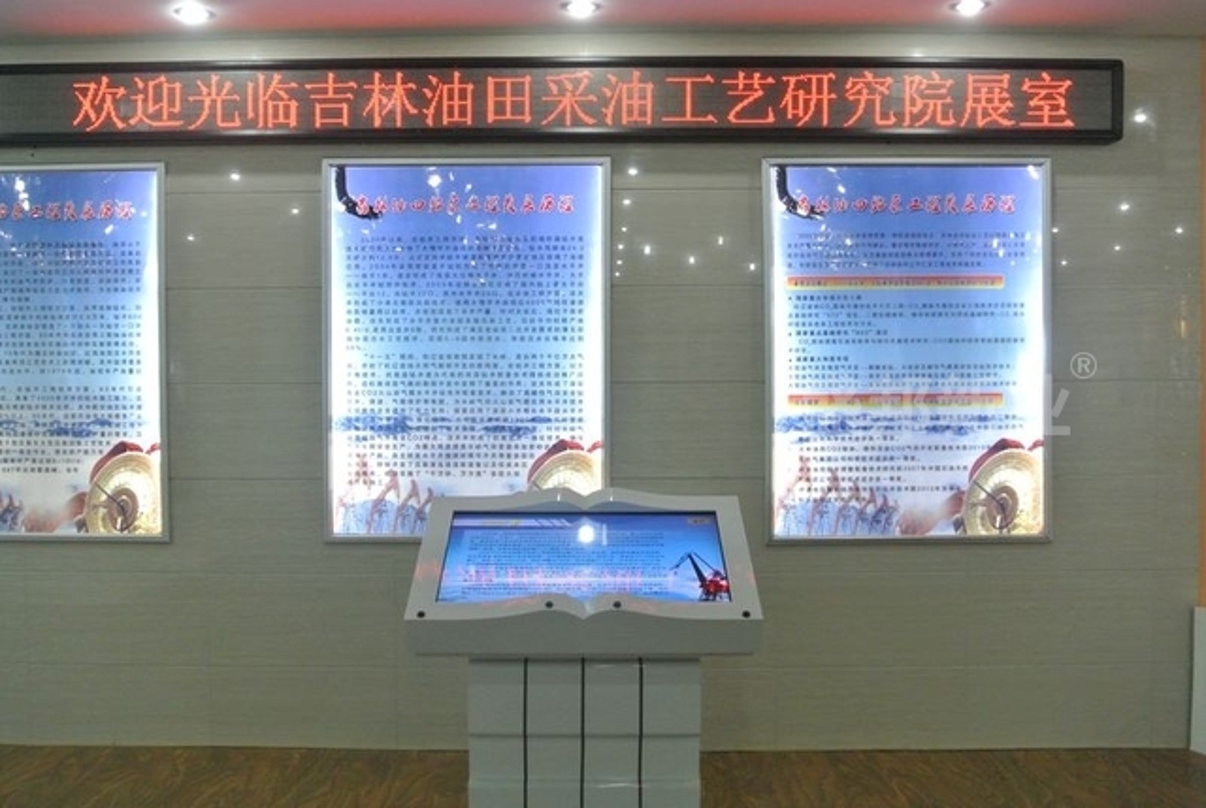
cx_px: 603
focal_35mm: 32
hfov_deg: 58.6
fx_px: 1074
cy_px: 404
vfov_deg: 41.3
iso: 1100
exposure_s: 1/60
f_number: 3.8
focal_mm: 12.2
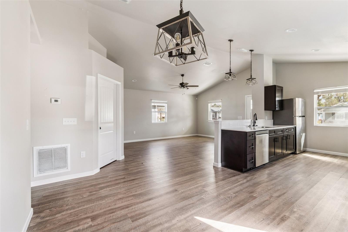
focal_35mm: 15
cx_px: 174
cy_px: 116
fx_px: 145
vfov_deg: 77.3
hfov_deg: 100.4
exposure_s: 1/5
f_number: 8
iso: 200
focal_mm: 10
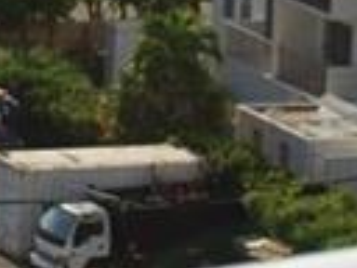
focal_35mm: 368
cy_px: -338
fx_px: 3795
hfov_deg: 5.3
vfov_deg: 4.0
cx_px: -170
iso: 100
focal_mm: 32
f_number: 10
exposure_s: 1/200
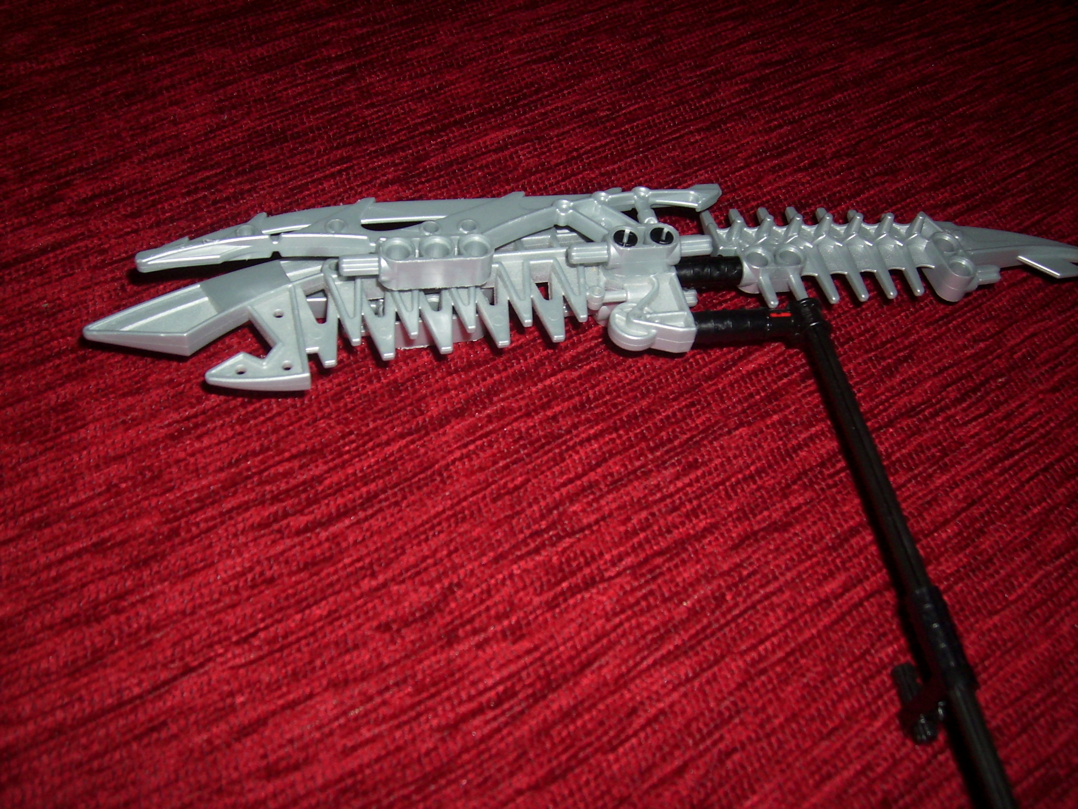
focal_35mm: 32
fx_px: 997
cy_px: 404
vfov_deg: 44.2
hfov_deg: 56.8
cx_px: 539
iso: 50
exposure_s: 1/30
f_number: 7.1
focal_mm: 5.99
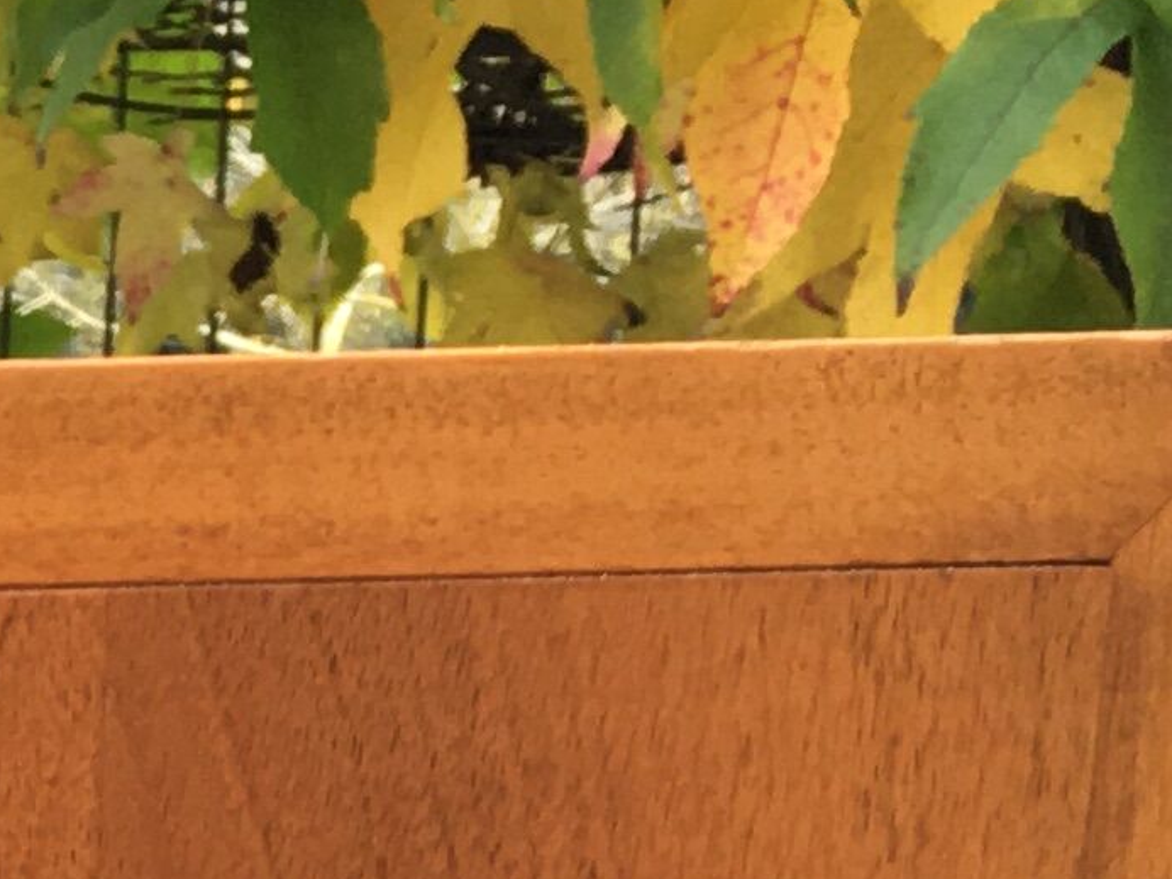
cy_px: 2161
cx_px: -1130
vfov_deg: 8.1
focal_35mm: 169
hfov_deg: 10.7
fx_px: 5722
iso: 32
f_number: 2.2
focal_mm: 4.15
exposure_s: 1/50
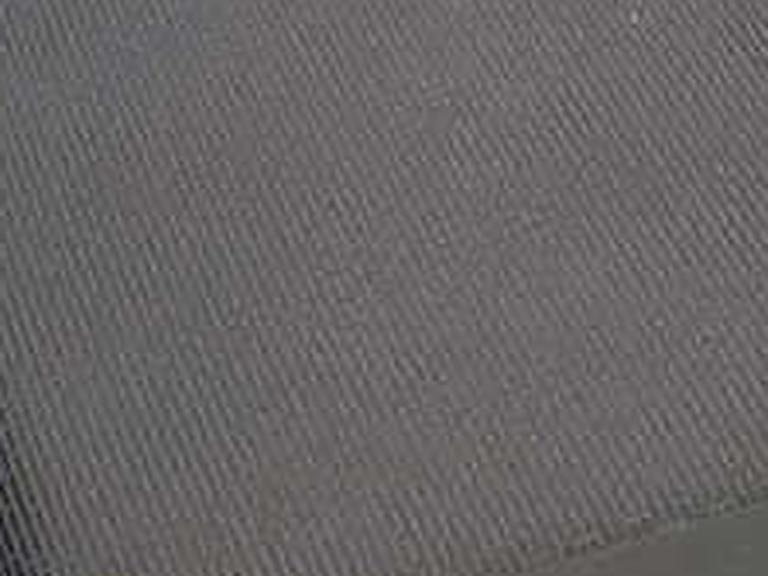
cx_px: 696
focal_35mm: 186
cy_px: -963
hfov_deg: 10.6
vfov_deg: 7.3
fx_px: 4127
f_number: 1.5
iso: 50
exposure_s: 1/222
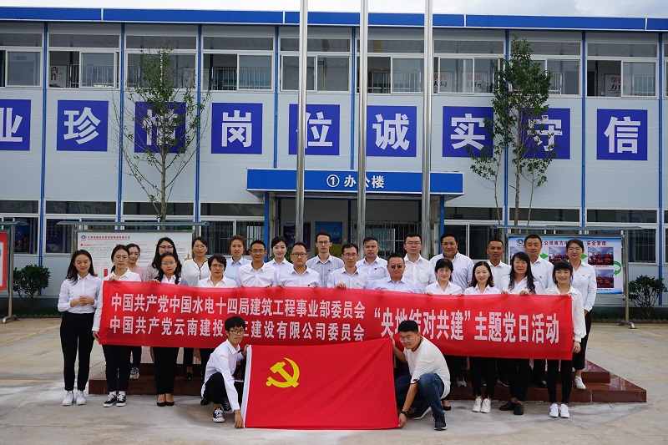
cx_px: 334
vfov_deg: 36.9
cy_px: 222
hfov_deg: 53.1
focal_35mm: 36
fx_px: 668
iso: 100
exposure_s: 1/80
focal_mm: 36
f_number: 7.1
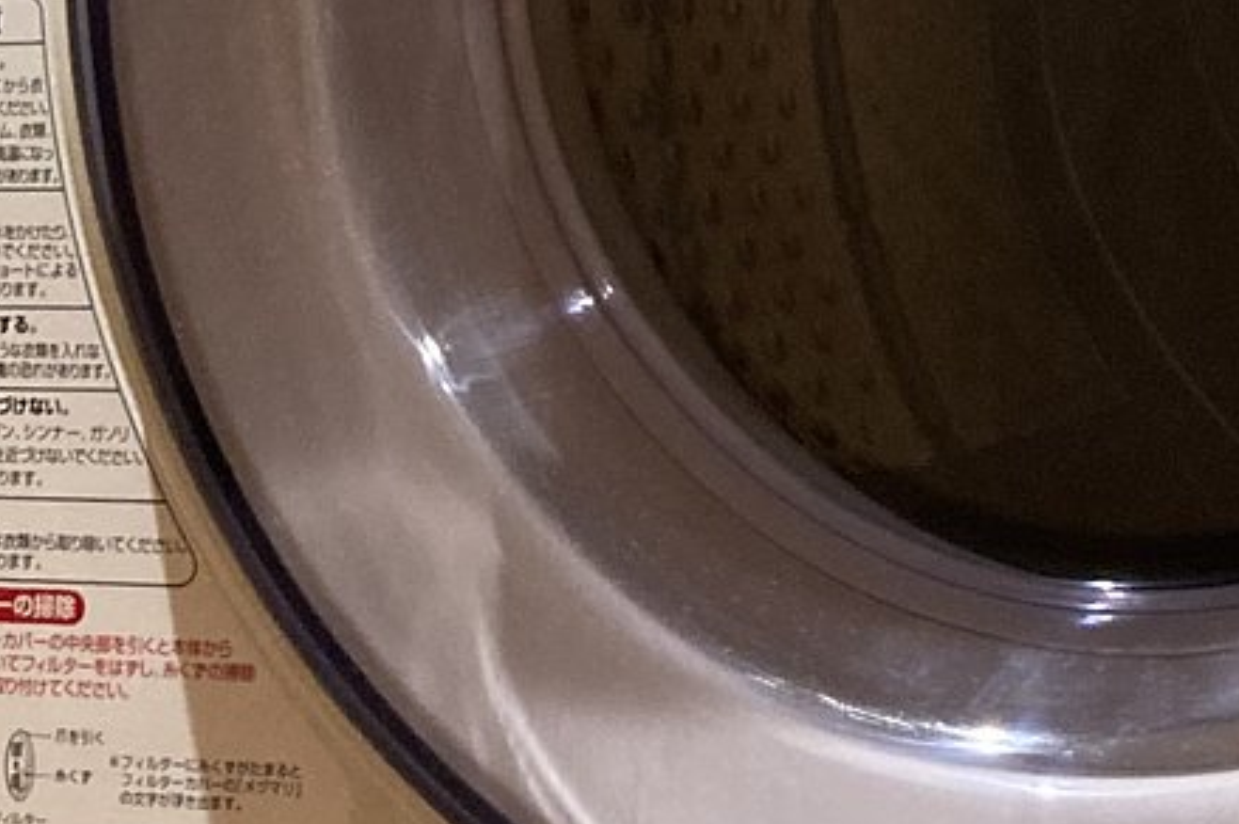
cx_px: 1293
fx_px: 3508
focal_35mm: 102
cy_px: -274
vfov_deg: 12.9
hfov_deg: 19.4
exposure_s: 1/56
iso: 320
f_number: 1.8
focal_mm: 3.99
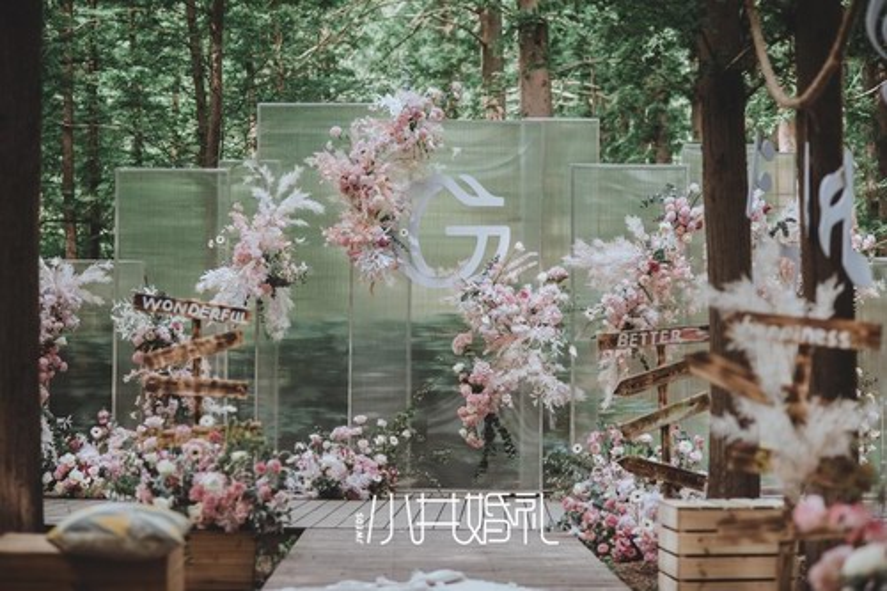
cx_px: 444
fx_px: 2093
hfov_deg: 23.9
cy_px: 296
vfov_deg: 16.1
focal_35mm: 85
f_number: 2.5
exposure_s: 1/125
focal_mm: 85
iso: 100
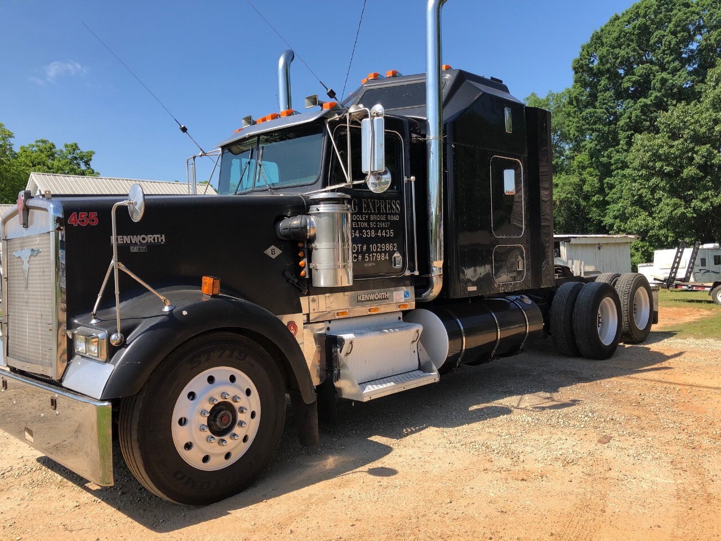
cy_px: 270
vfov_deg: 49.7
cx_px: 360
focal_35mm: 28
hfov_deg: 63.4
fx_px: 583
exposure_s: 1/1116
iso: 20
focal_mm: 3.99
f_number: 1.8
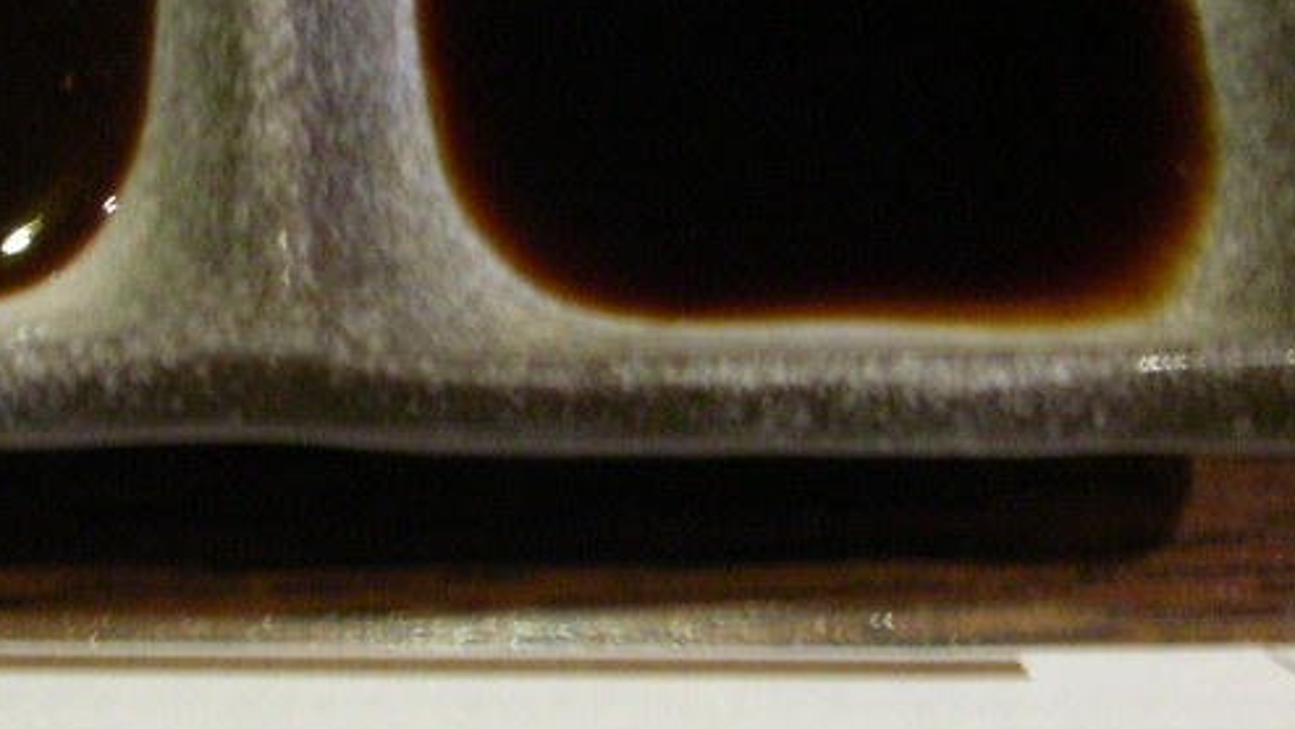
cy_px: 286
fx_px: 2713
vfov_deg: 15.3
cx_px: 262
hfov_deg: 26.4
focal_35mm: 79
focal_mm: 5.8
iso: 157
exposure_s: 1/4.3
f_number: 3
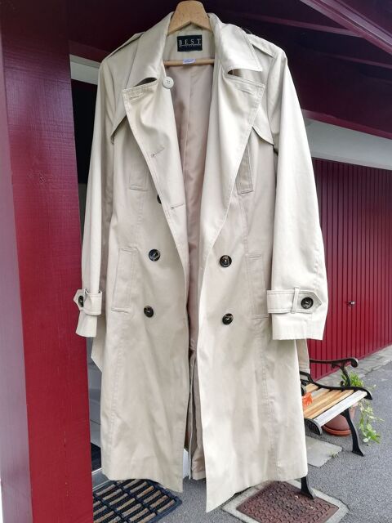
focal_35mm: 31
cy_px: 262
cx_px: 196
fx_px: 468
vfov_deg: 58.4
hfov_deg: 45.4
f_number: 2.2
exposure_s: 1/199
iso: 50
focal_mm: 3.81
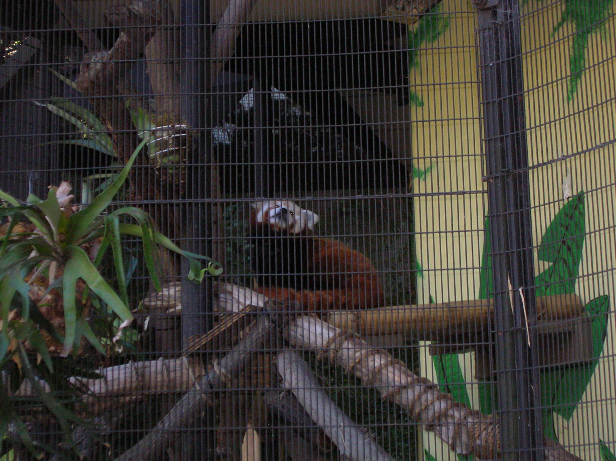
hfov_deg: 23.9
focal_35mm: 82
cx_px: 308
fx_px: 1458
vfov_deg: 18.0
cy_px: 230
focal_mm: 13.6
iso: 200
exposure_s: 1/60.1
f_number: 4.3
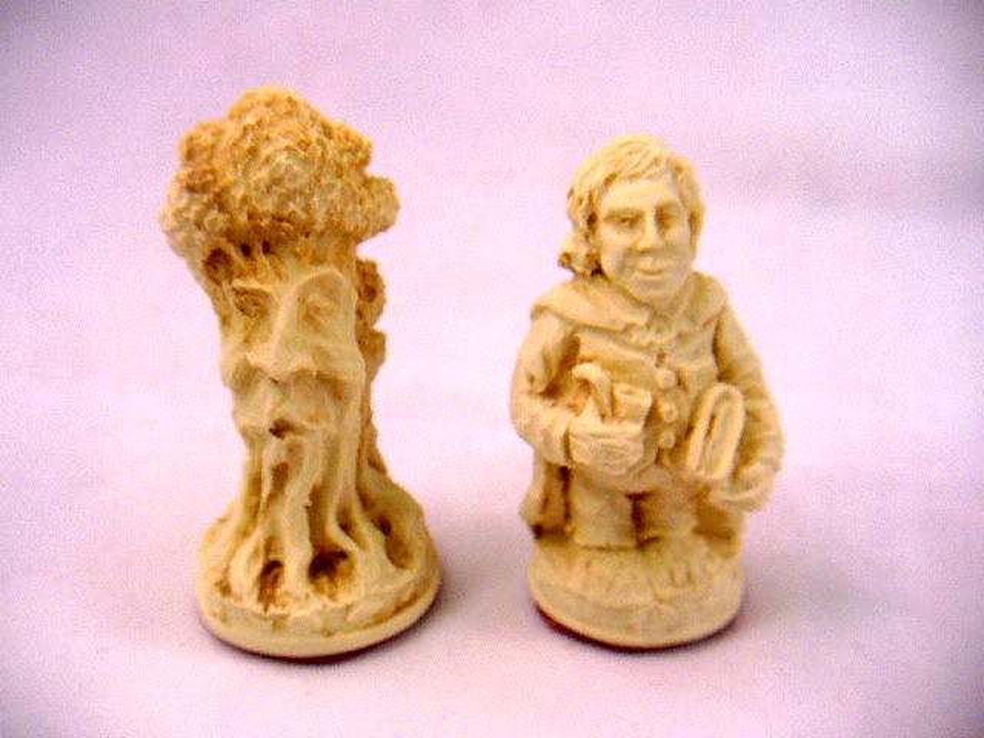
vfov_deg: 38.7
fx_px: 1052
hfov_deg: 50.1
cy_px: 369
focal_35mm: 37
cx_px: 492
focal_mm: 6.1
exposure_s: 1/50
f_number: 2.8
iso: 100
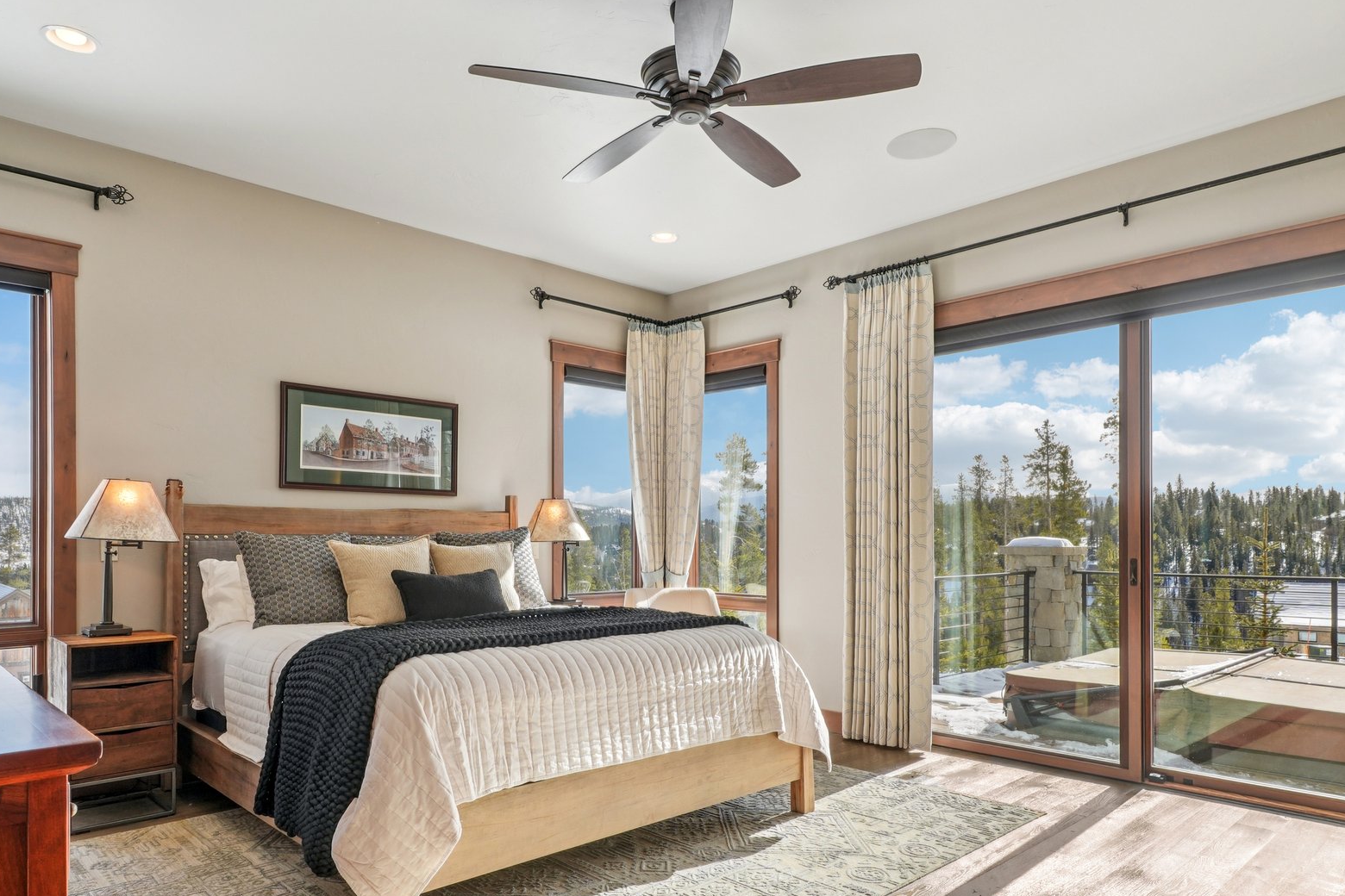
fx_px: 809
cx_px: 636
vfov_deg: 57.3
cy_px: 557
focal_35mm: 22
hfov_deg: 79.4
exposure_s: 1/200
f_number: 8
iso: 100
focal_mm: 11
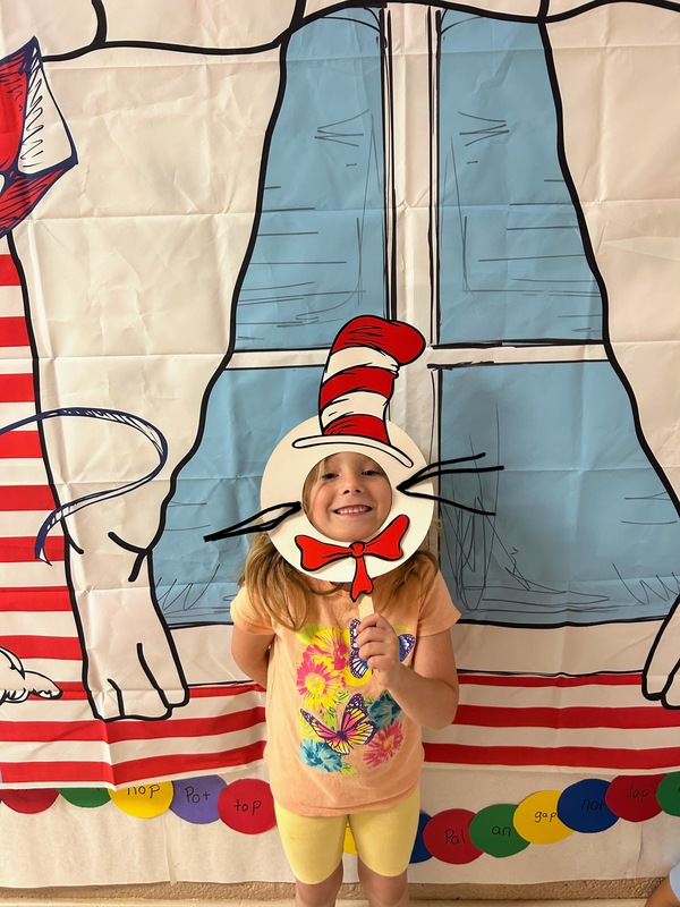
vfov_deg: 67.3
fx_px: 681
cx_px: 340
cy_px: 454
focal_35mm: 26
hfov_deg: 53.1
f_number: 1.5
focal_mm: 5.7
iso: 125
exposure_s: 1/60
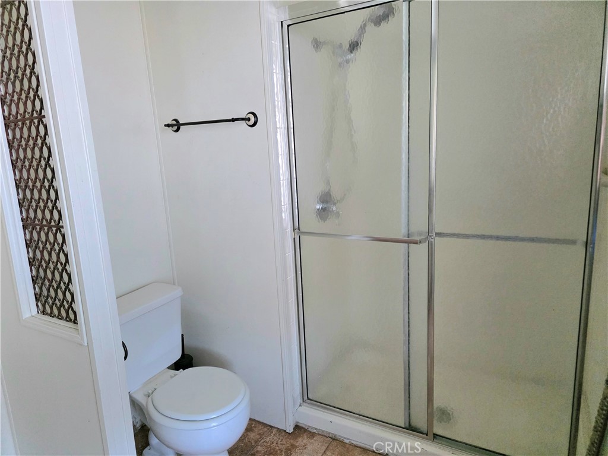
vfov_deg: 58.9
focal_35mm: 23
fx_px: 404
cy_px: 228
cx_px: 304
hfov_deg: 73.9
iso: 2000
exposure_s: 1/120
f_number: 1.7
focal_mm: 6.3
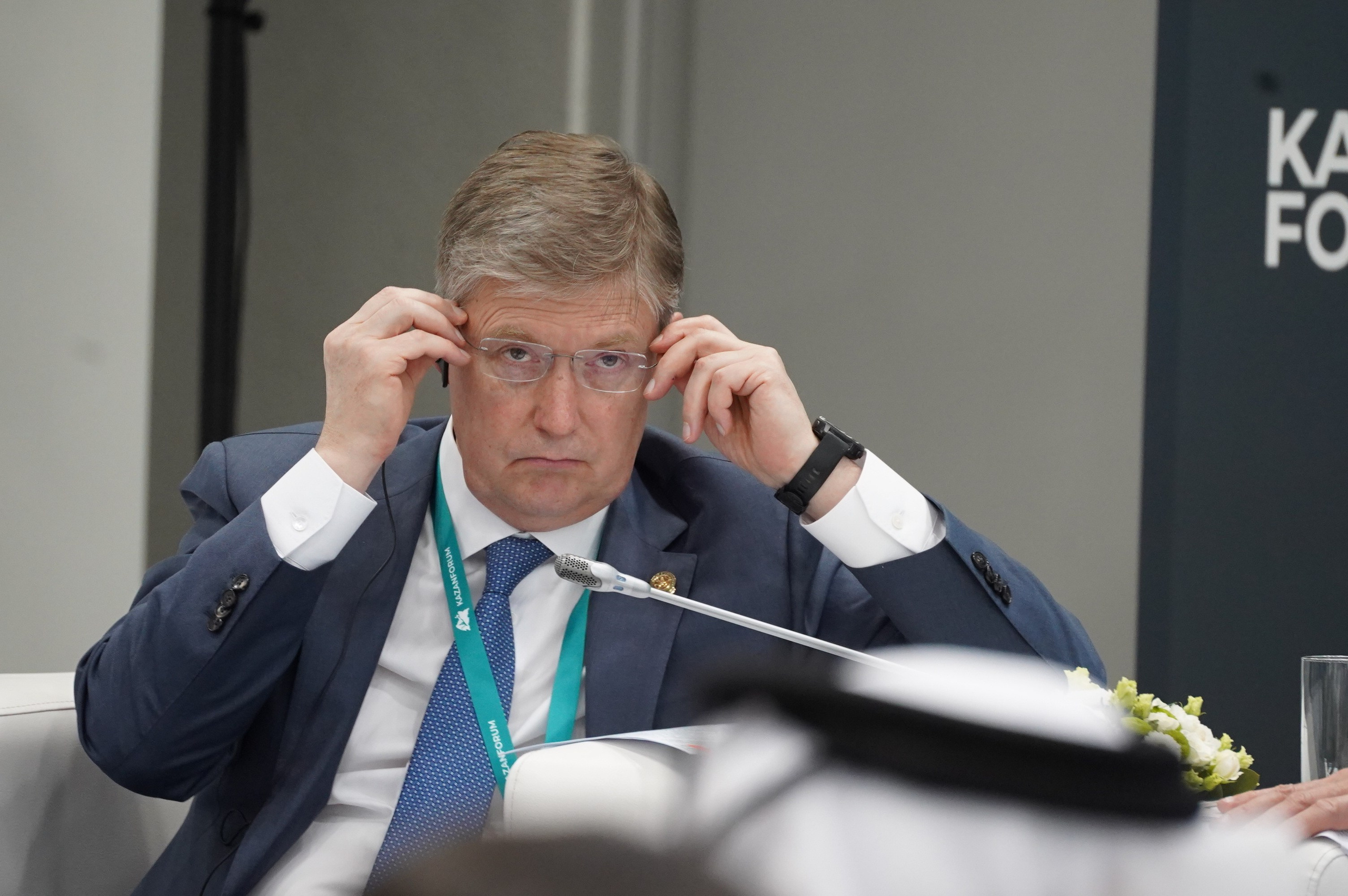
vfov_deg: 3.0
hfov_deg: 4.6
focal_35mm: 450
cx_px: 674
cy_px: 448
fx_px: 16835
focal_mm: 300
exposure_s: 1/125
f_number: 6.3
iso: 3200
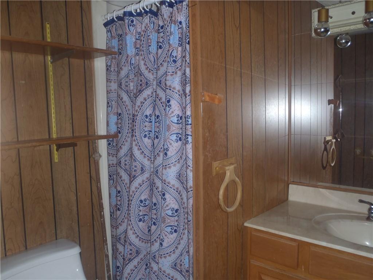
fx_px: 302
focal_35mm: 28
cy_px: 140
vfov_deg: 49.7
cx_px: 186
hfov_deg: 63.4
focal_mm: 5
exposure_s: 1/30
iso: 160
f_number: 3.9
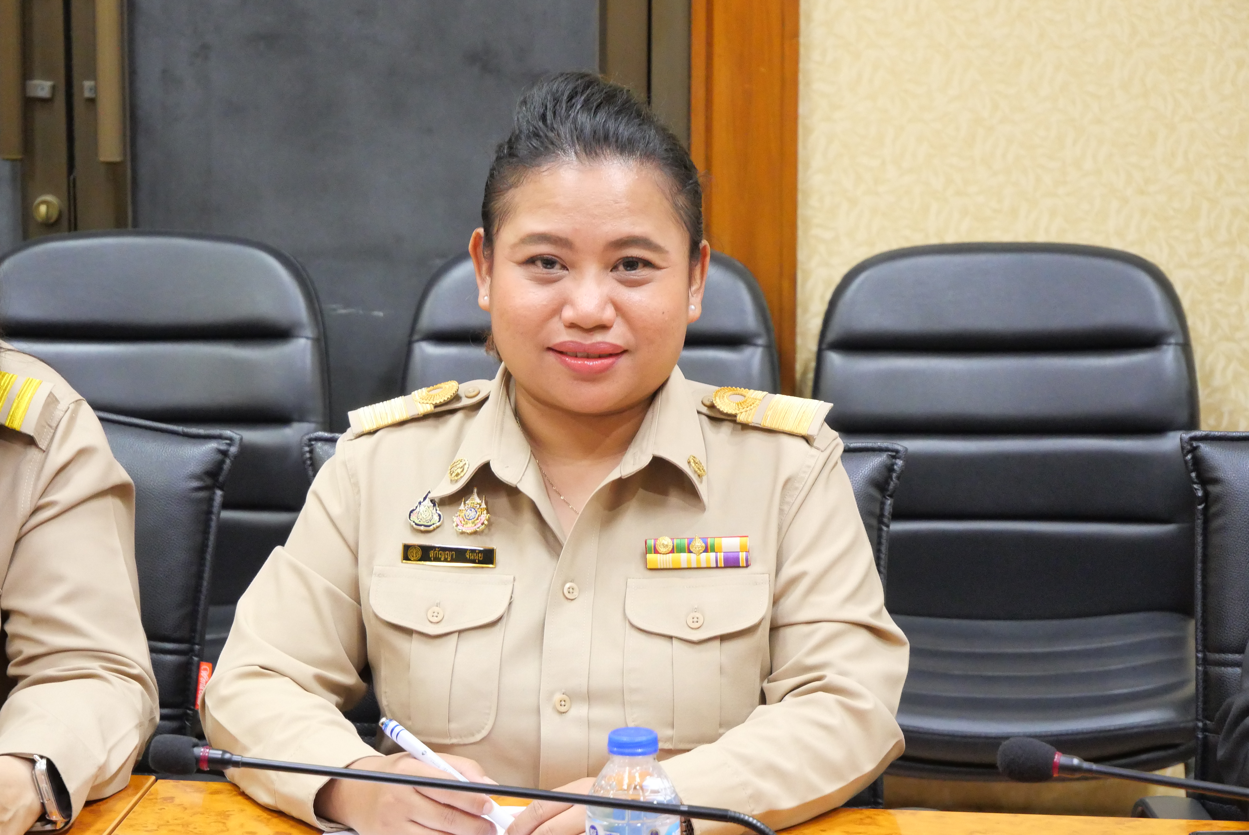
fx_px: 3819
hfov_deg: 18.6
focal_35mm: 110
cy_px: 418
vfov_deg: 12.5
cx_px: 624
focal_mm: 53
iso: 3200
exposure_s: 1/20
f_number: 5.6
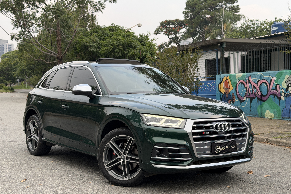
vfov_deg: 27.0
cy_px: 96
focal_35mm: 50
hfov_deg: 39.6
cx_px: 145
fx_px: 404
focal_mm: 6.76
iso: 80
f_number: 1.78
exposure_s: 1/509
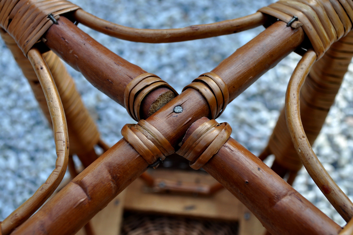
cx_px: 176
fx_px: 470
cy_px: 118
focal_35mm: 48
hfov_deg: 41.2
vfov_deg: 28.0
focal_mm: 32
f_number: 6.3
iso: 200
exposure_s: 1/160
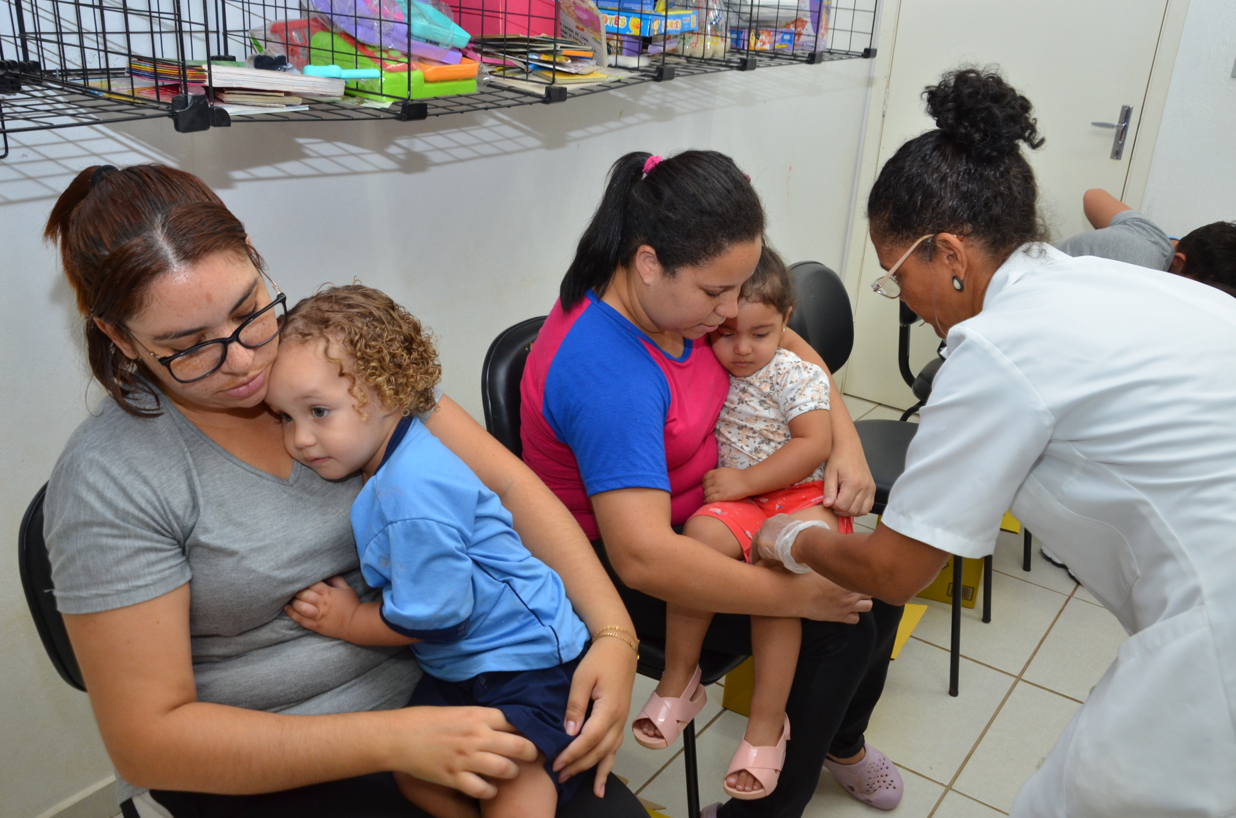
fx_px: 1079
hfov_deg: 59.6
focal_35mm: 32
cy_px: 409
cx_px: 618
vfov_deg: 41.5
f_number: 7.1
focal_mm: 21
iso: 800
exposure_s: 1/60
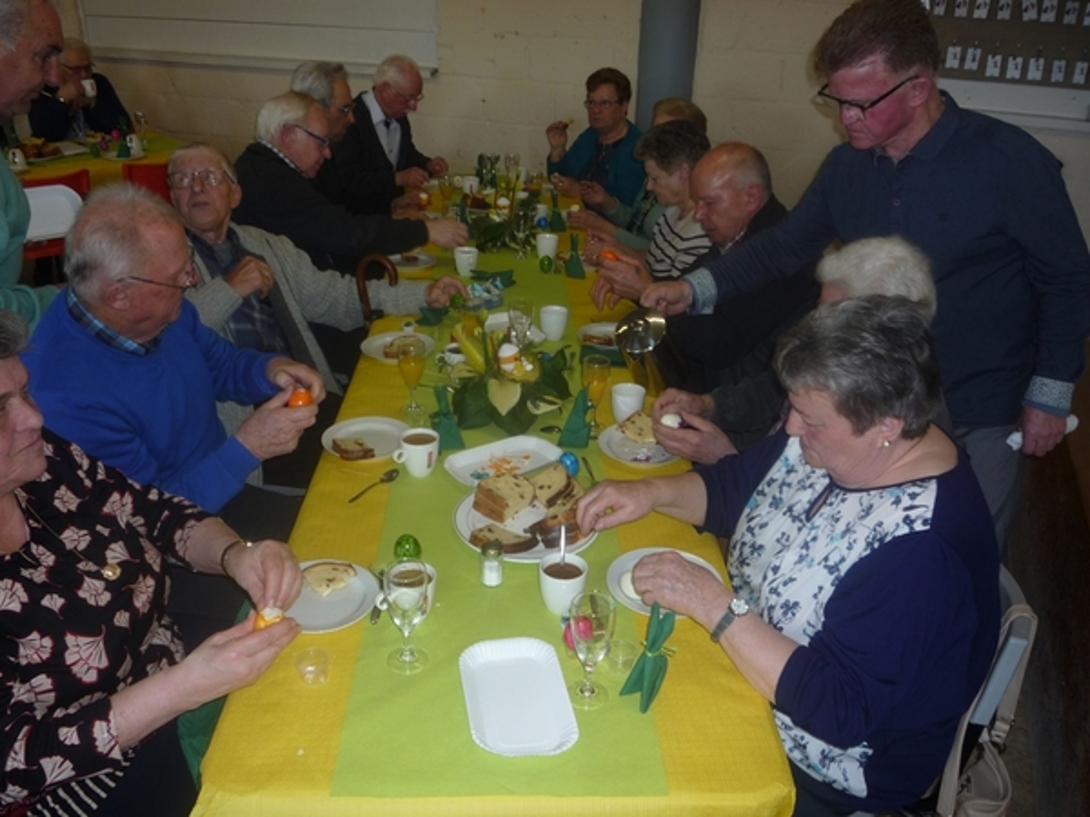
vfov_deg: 46.8
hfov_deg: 60.0
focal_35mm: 30
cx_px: 545
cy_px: 408
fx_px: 945
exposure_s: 1/30
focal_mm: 5.2
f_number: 3.3
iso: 100
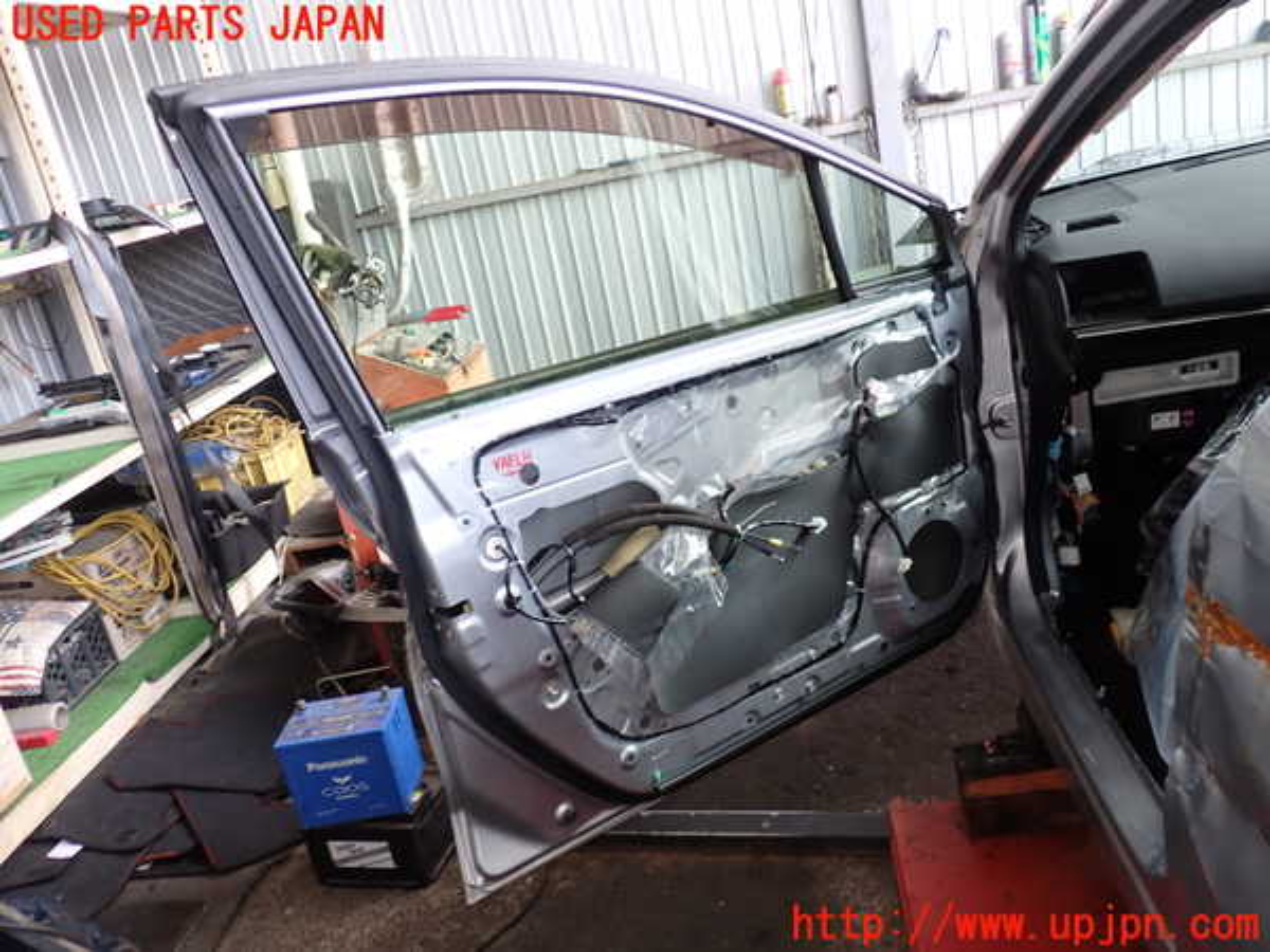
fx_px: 1101
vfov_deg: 46.8
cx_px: 635
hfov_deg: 60.0
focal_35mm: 30
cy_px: 476
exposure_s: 1/60
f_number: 2.3
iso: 160
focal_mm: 5.4
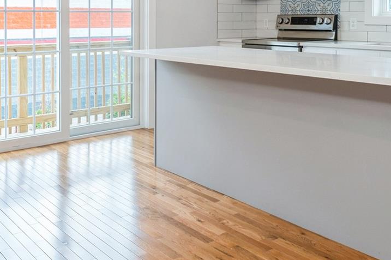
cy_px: 90
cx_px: 175
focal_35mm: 40
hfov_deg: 48.4
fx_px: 434
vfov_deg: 33.1
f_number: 11
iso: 200
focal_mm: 14
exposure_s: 1/13
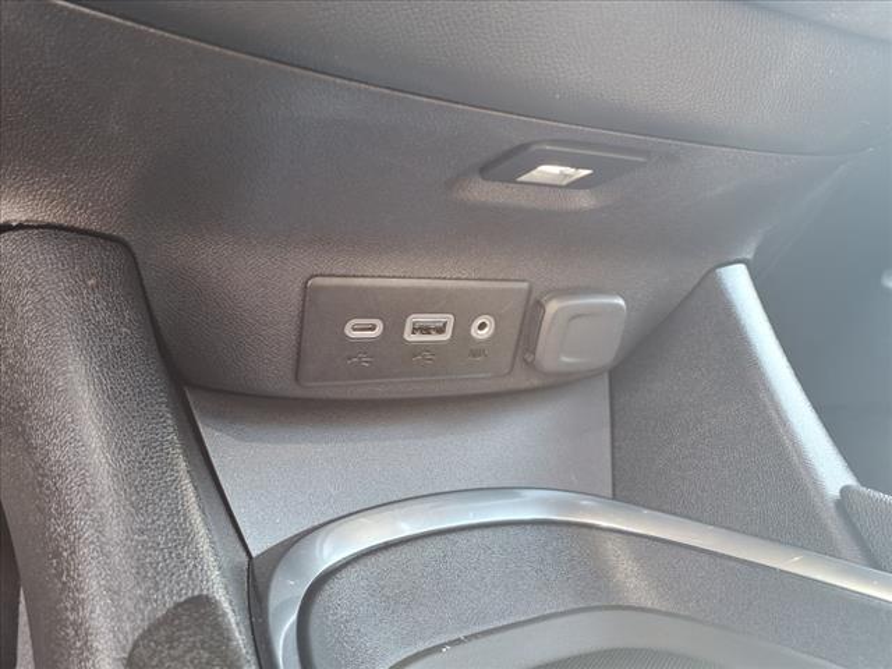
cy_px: 334
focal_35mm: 27
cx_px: 446
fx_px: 696
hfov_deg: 65.3
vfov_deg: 51.4
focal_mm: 3.58
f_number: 1.9
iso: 160
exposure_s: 1/40
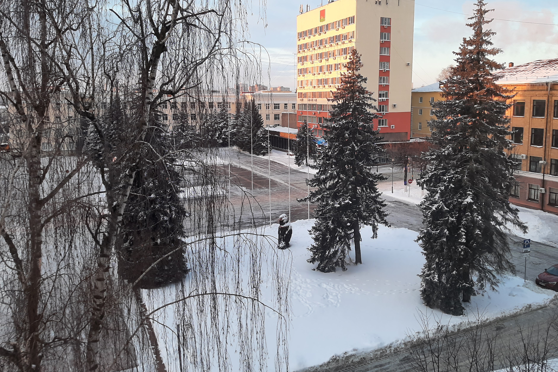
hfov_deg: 63.6
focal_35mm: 29
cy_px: 152
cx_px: 297
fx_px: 449
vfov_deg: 44.8
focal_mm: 3.93
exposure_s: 1/141
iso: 40
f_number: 1.7
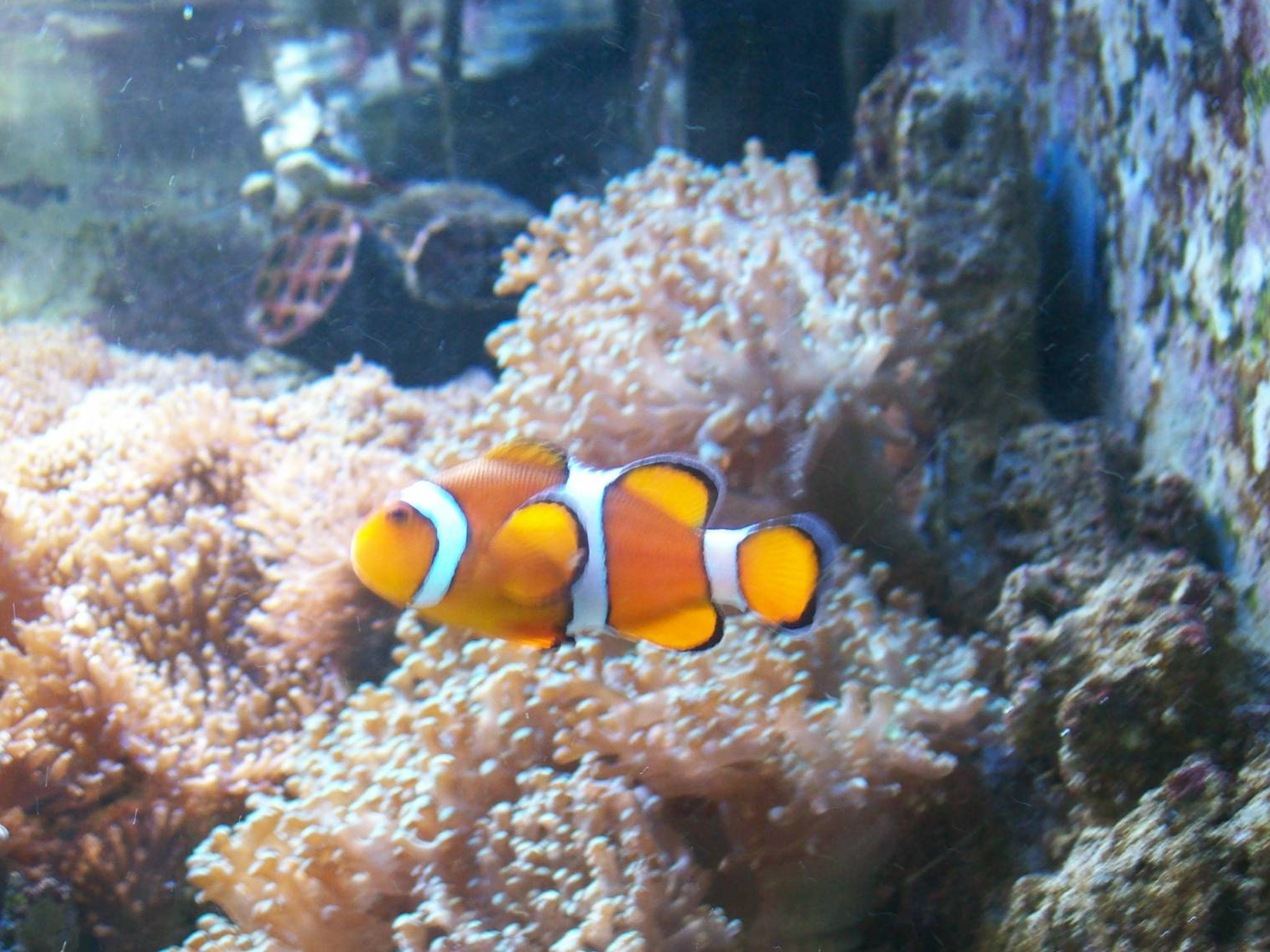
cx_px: 610
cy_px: 502
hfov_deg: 26.3
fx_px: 2714
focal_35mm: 74
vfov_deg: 19.9
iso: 160
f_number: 3.8
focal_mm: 11.6
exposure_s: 1/11.8
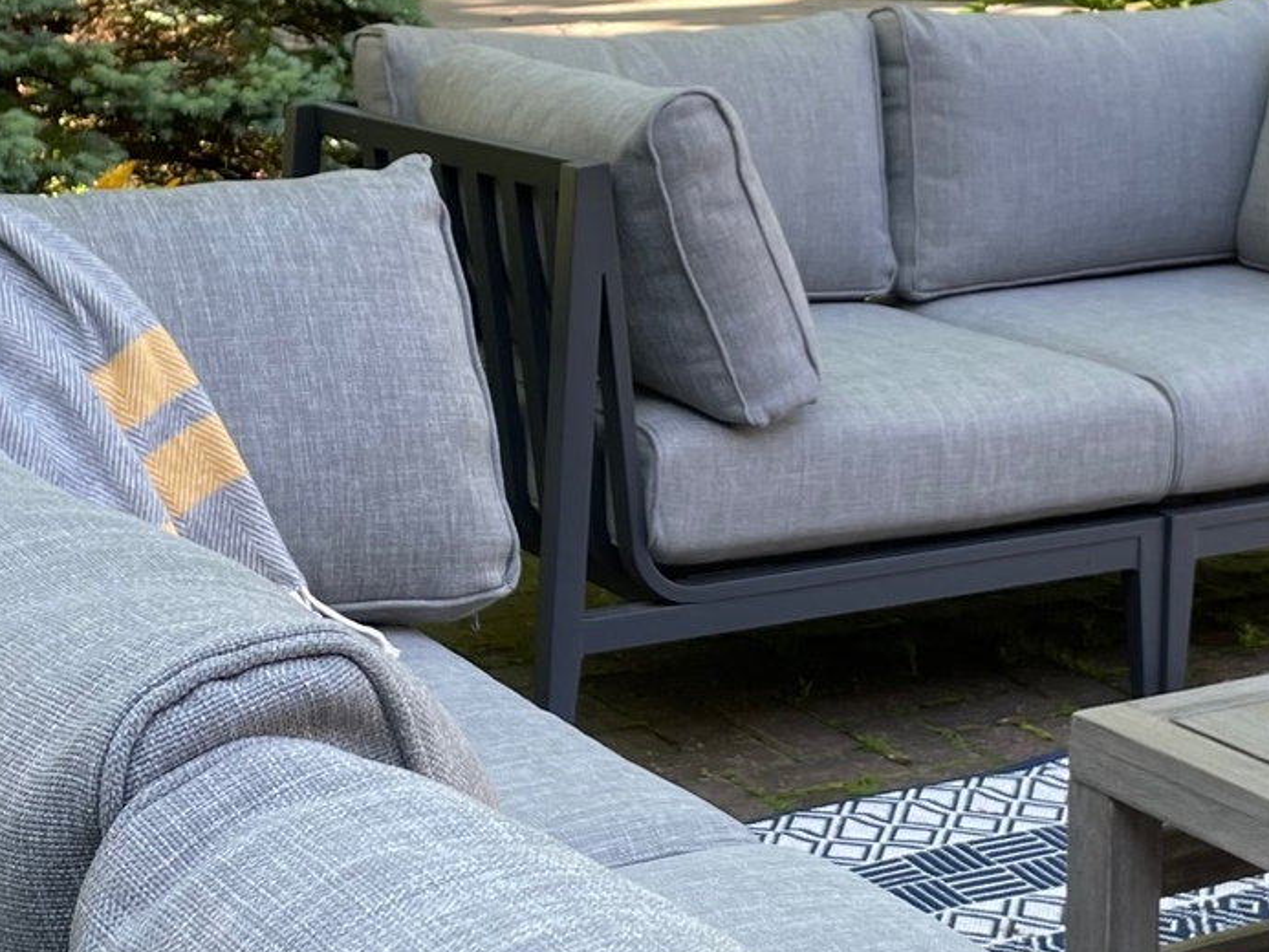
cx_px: 734
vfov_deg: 19.6
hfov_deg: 26.0
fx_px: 2750
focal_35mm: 75
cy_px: 370
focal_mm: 4.2
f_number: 1.6
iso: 32
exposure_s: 1/152
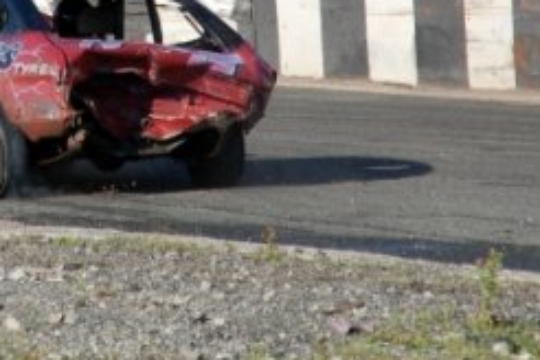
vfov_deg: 3.0
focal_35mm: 452
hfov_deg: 4.6
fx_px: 6779
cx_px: 50
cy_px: -72
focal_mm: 116
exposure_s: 1/1000
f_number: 6
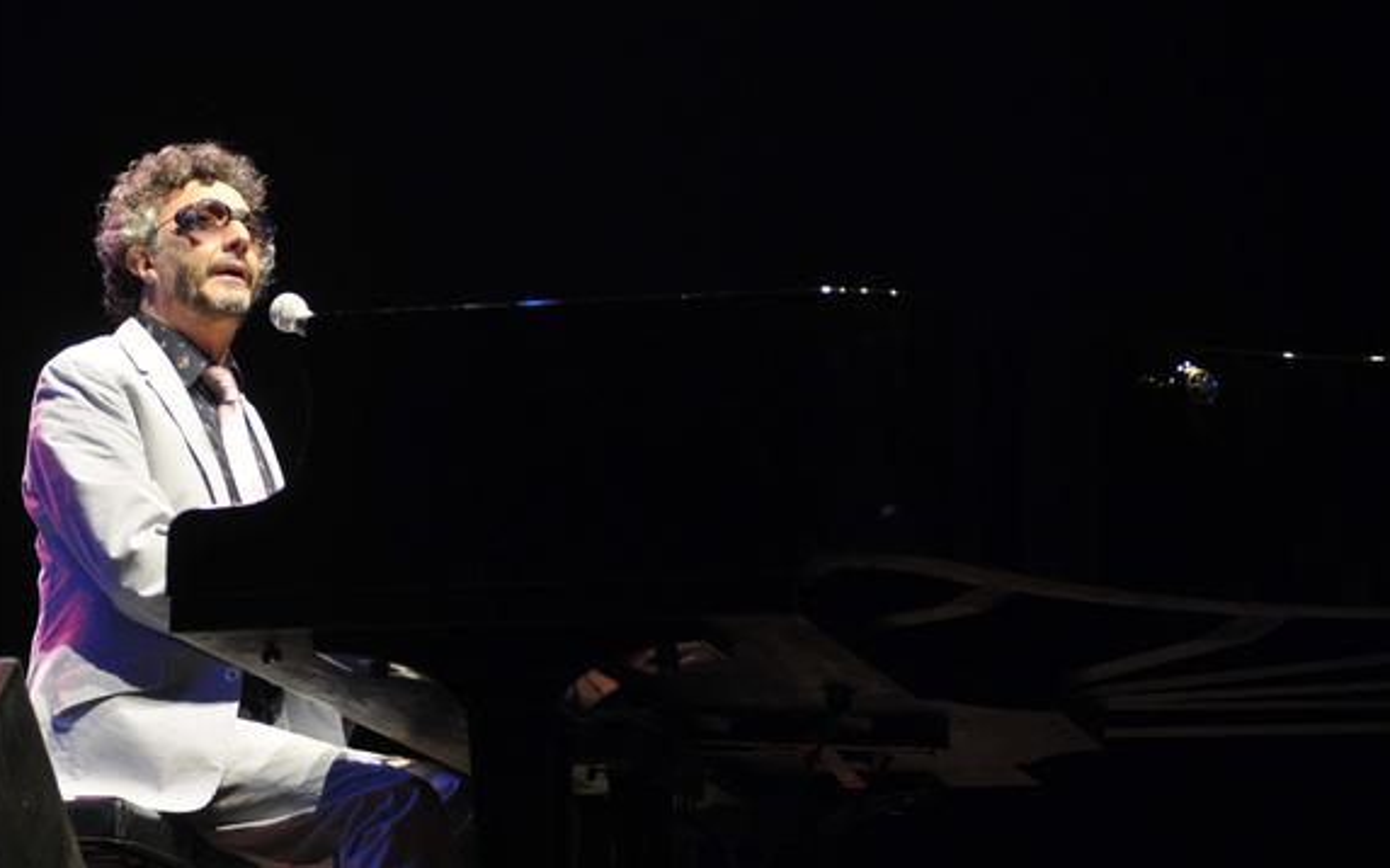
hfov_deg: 16.3
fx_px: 4848
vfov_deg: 10.2
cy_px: 464
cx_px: 672
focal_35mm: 128
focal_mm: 80
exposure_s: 1/125
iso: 800
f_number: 2.8
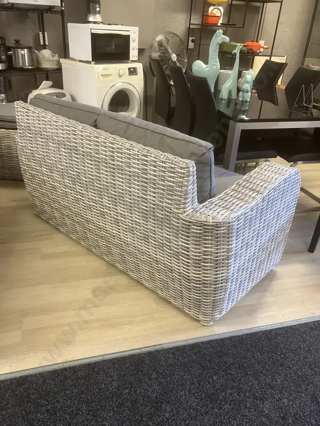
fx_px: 345
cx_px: 160
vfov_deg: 63.4
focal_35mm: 28
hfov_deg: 49.7
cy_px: 213
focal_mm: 3.99
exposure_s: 1/50
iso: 200
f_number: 1.8
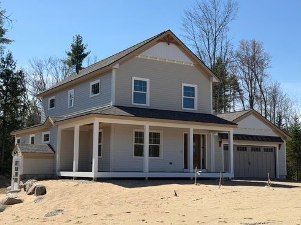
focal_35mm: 49
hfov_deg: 38.9
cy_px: 111
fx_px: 426
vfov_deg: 29.7
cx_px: 152
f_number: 1.78
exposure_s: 1/5587
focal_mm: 6.76
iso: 64
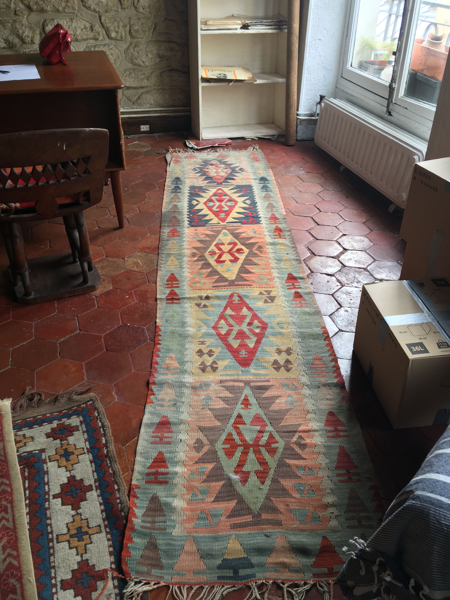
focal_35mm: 29
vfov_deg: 61.7
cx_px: 225
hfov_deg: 48.2
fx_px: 503
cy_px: 300
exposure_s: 1/50
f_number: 2.2
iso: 32
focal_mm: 4.15
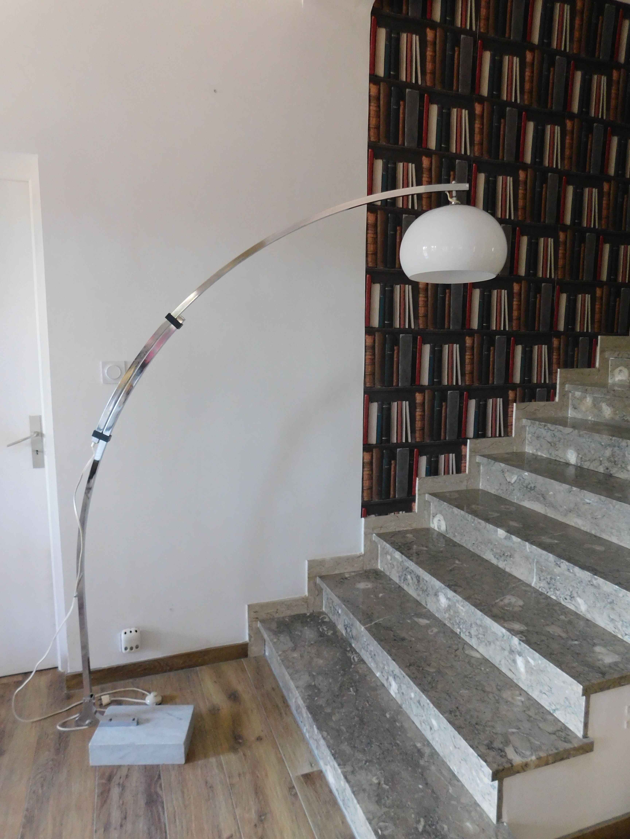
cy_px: 420
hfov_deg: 58.9
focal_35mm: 23
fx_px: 558
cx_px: 315
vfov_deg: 73.9
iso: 400
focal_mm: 4
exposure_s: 1/15
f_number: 3
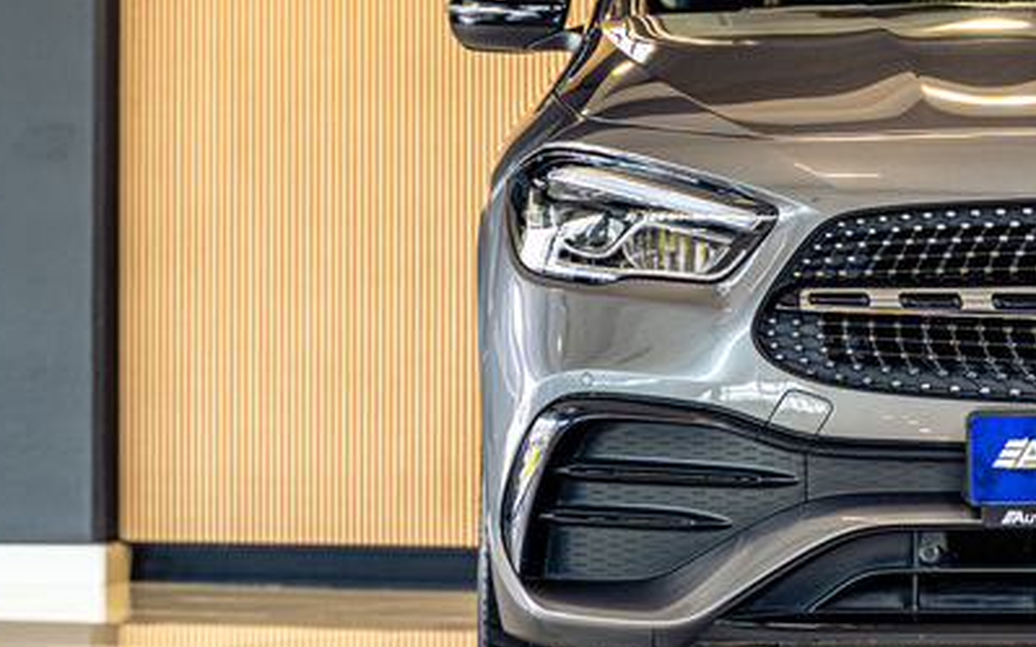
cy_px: 197
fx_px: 5532
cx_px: 1167
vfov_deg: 6.7
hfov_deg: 10.6
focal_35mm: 196
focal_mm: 75
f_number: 4
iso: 640
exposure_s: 1/160
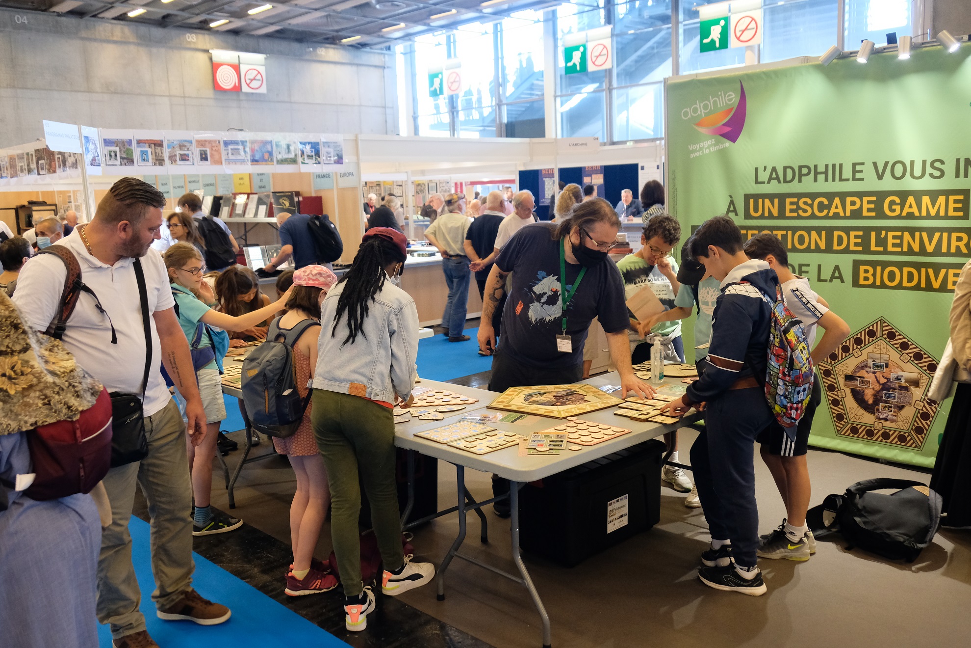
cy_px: 324
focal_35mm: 30
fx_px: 809
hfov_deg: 61.9
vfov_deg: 43.6
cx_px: 486
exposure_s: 1/60
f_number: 3.6
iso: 2500
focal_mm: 20.1
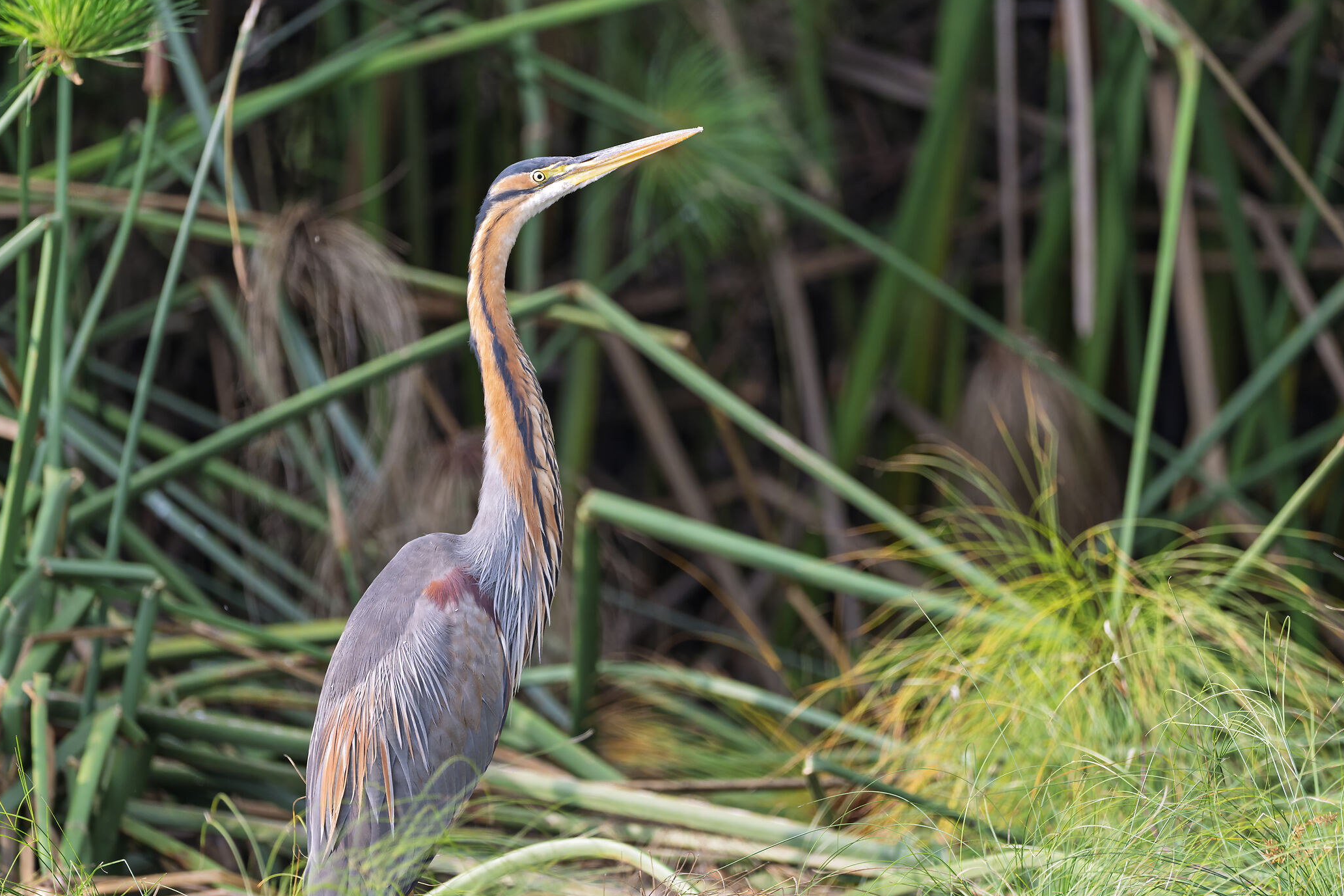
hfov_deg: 3.5
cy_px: 516
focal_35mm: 581
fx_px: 21691
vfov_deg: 2.4
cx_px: 678
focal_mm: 500
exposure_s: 1/2500
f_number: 4
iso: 1400
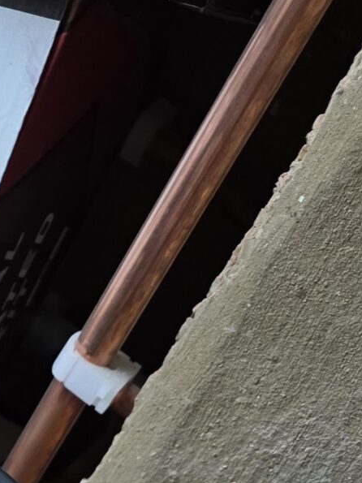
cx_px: -363
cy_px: 934
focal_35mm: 99
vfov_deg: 16.0
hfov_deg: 13.0
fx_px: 1381
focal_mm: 6.3
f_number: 1.7
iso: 200
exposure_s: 1/100
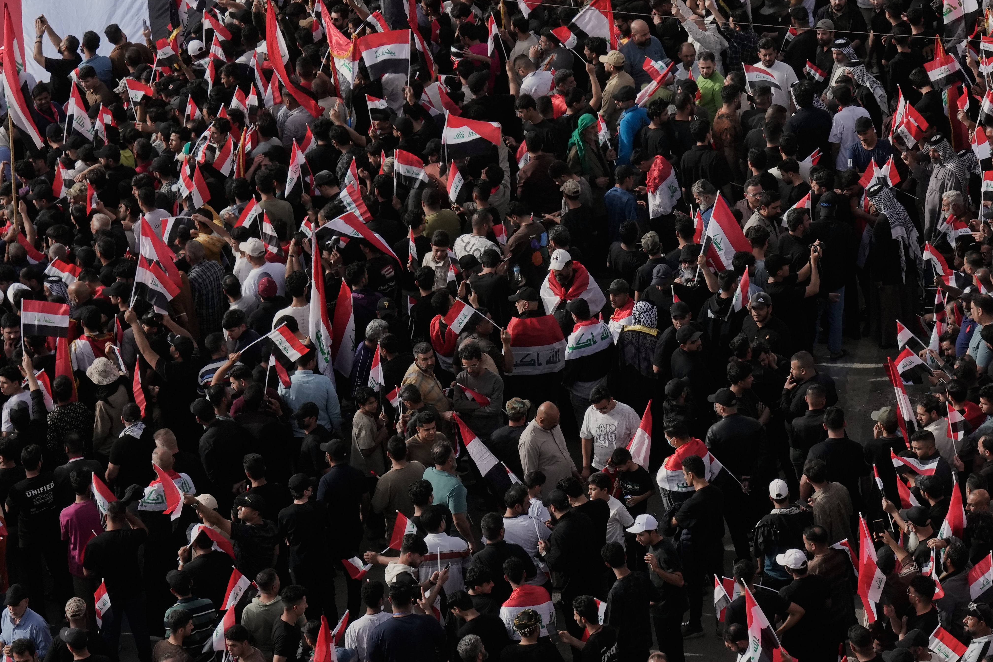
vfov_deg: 6.8
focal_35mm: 202
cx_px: 572
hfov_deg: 10.2
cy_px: 1
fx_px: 5571
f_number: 10
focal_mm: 94
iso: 640
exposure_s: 1/800
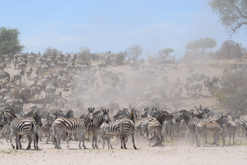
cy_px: 90
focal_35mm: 114
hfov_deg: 17.9
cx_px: 105
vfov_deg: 12.0
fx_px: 782
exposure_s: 1/1250
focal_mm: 62
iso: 400
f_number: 9
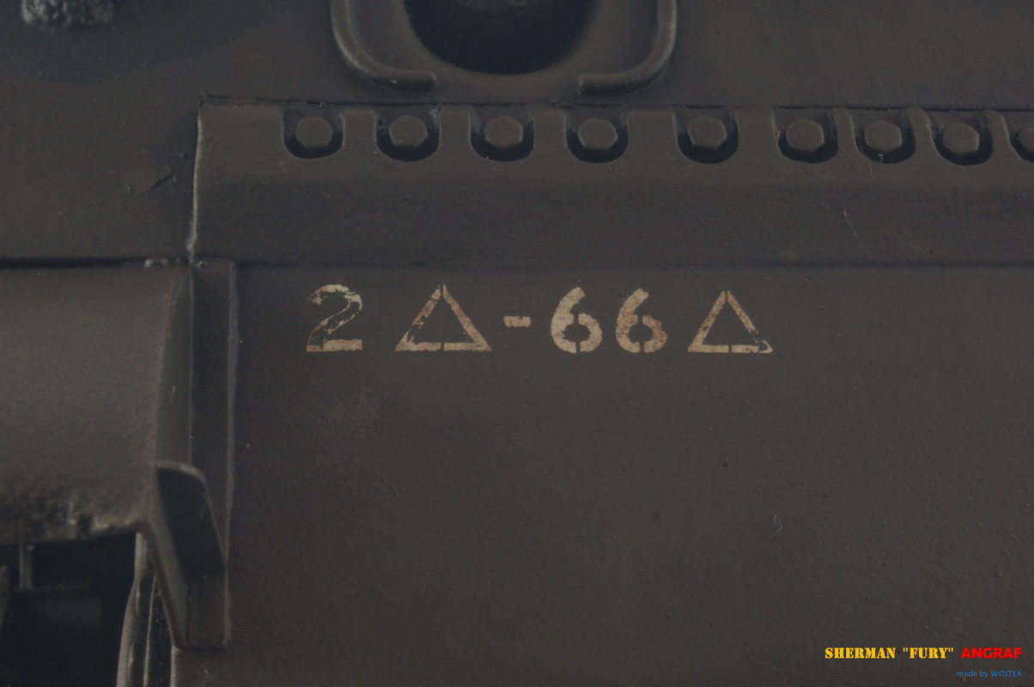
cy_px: 344
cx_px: 517
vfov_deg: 16.5
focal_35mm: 82
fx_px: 2367
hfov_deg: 24.6
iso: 400
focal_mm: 55
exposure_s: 1/2.5
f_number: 36
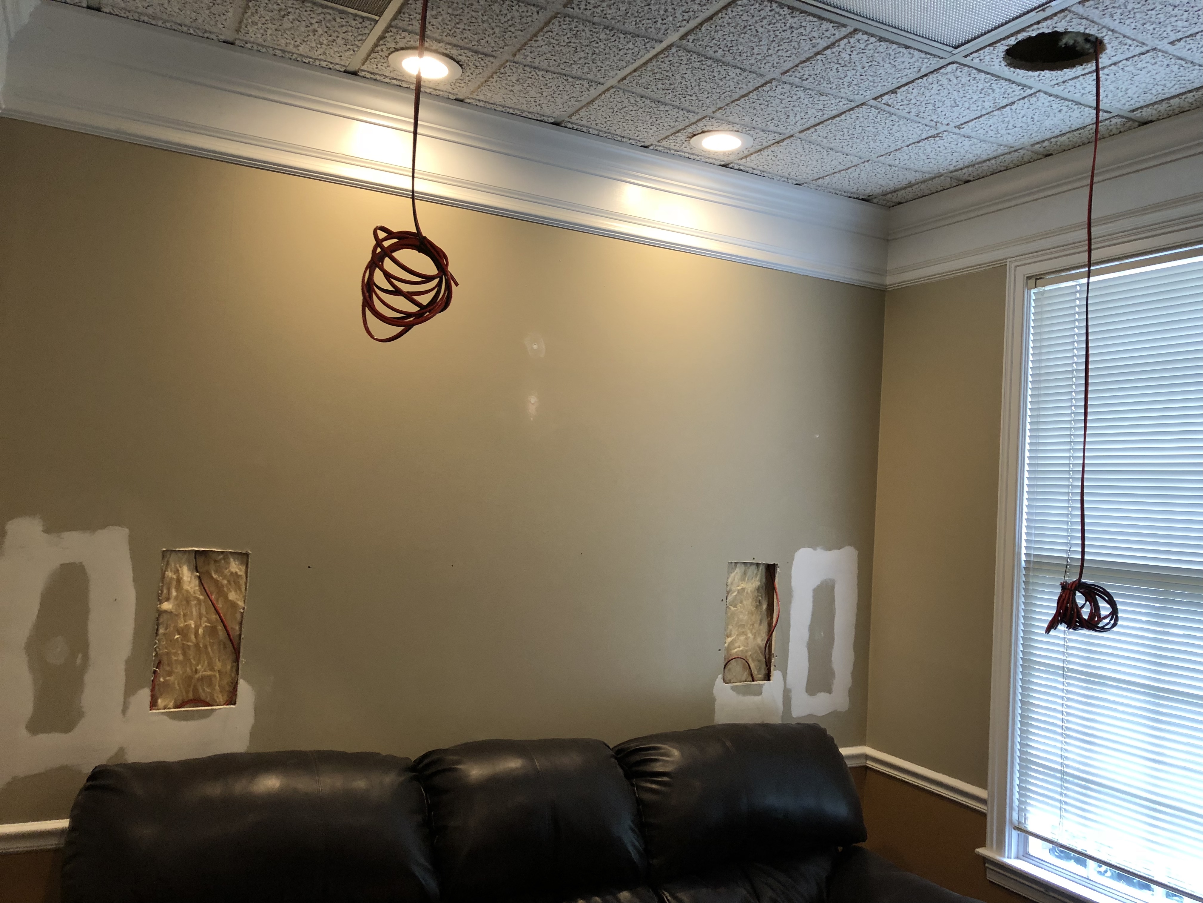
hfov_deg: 63.4
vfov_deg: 49.7
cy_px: 452
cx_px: 602
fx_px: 973
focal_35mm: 28
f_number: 1.8
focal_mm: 4
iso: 32
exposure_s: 1/30
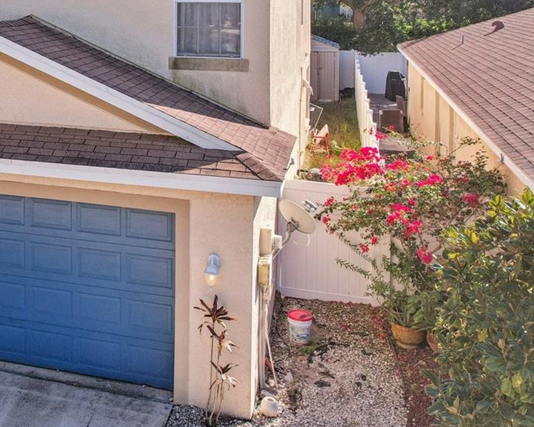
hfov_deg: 38.0
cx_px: 39
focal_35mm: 45
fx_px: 711
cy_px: 145
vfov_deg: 33.2
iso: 110
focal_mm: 8.4
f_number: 2.8
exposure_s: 1/800
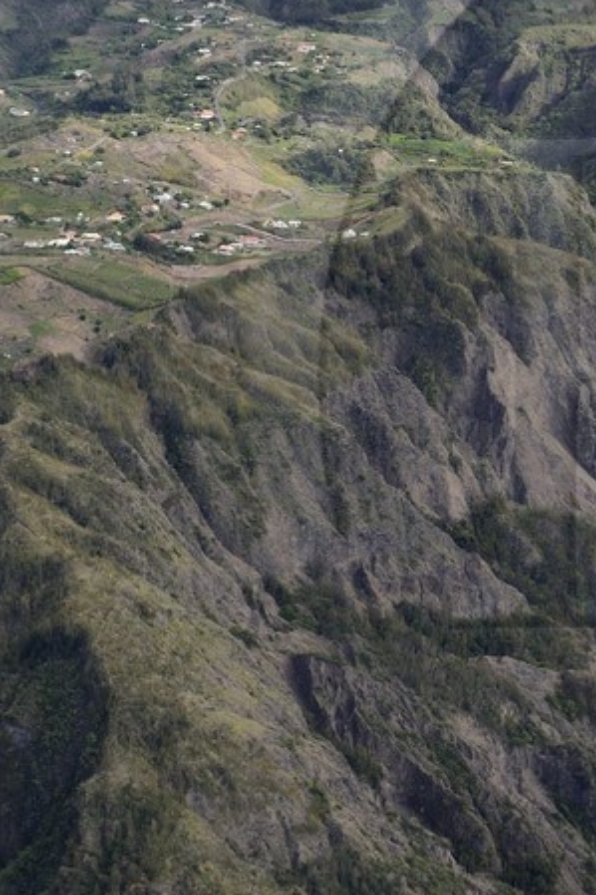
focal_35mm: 114
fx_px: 2833
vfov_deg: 17.9
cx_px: 867
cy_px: 385
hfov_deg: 11.6
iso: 800
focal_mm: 32
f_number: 6.3
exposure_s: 1/1000
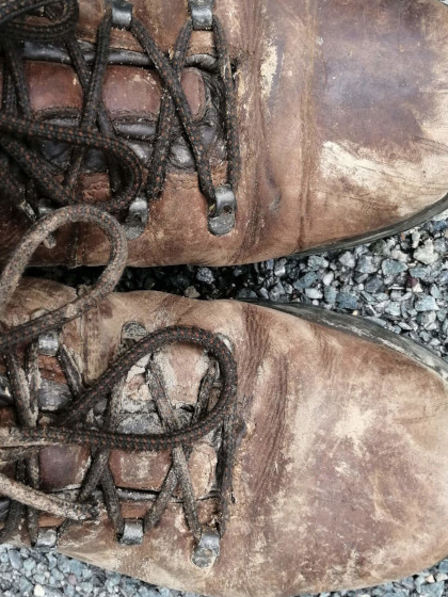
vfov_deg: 42.1
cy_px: 296
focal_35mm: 45
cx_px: 156
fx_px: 777
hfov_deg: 32.0
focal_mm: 3.95
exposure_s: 1/363
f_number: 1.8
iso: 160
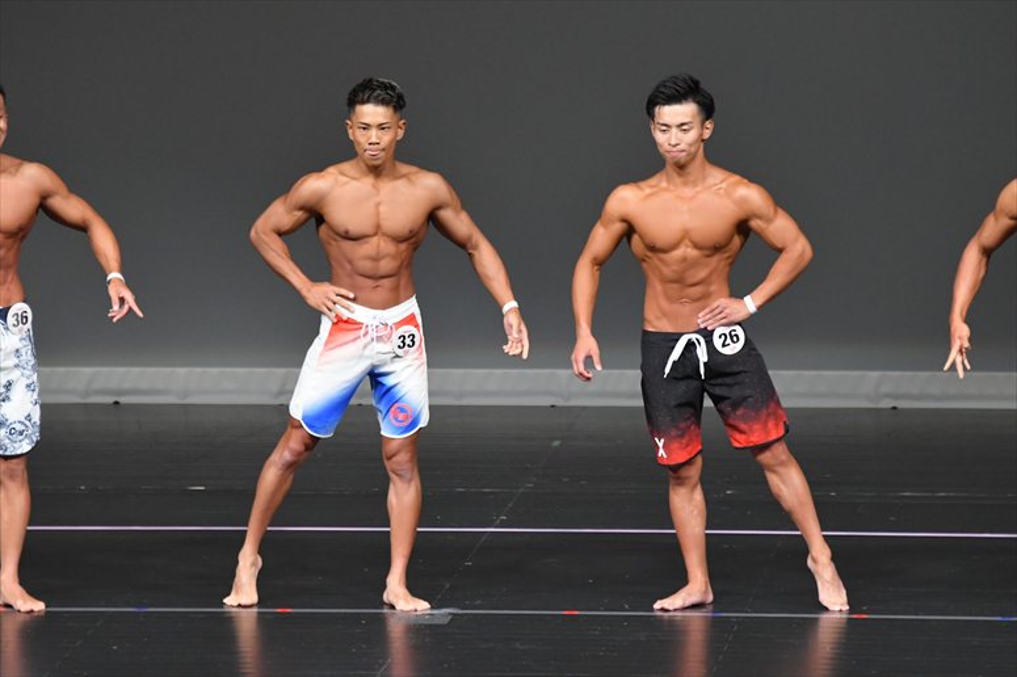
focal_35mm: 315
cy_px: 338
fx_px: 8895
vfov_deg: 4.4
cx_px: 508
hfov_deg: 6.5
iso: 4000
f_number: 5.6
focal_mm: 210
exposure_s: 1/400
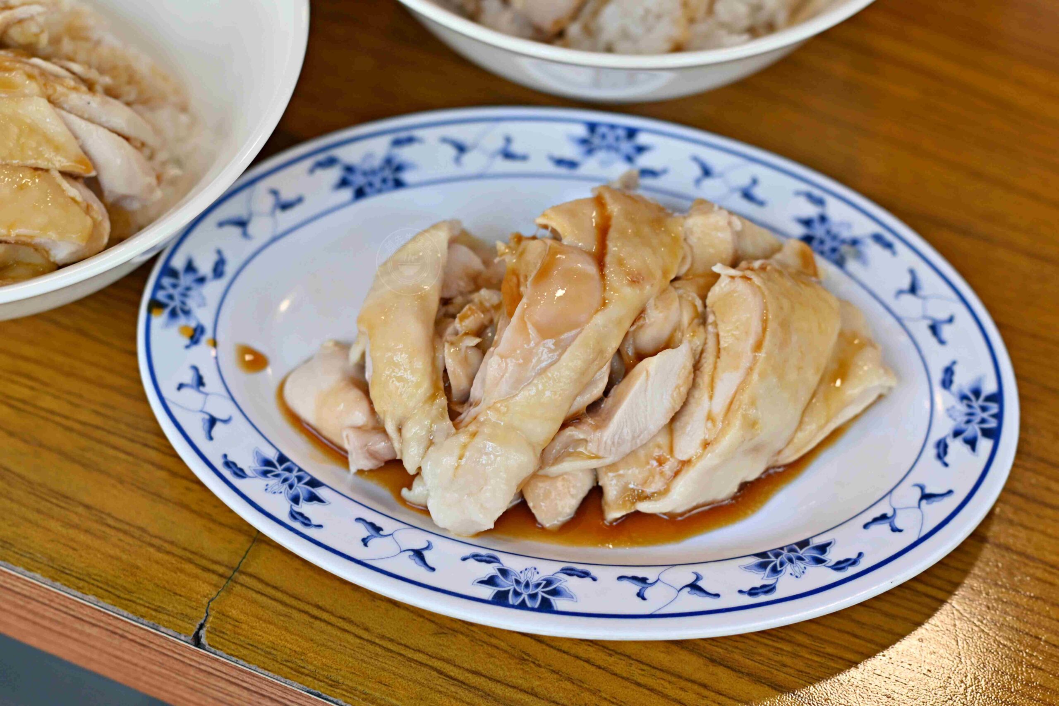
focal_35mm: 75
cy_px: 353
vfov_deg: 18.2
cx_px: 530
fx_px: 2206
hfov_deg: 27.0
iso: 100
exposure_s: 1/200
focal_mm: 50
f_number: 2.8
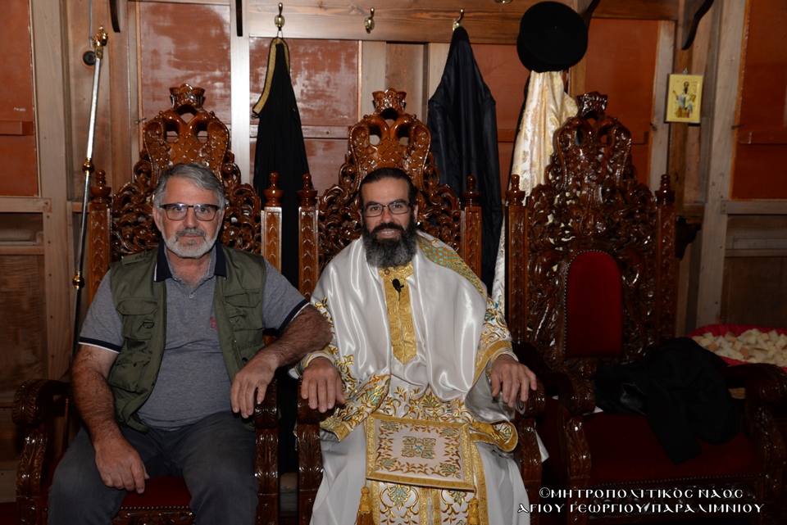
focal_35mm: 42
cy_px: 262
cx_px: 394
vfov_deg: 31.9
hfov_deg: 46.4
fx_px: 919
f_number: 6.3
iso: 400
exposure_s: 1/60
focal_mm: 42
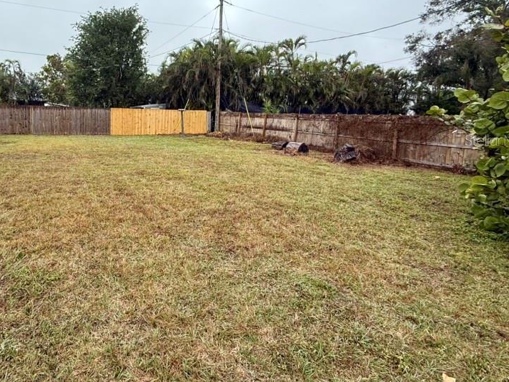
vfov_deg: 64.9
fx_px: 294
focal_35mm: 20
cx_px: 168
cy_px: 140
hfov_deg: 79.0
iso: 64
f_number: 2.2
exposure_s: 1/436
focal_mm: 2.22
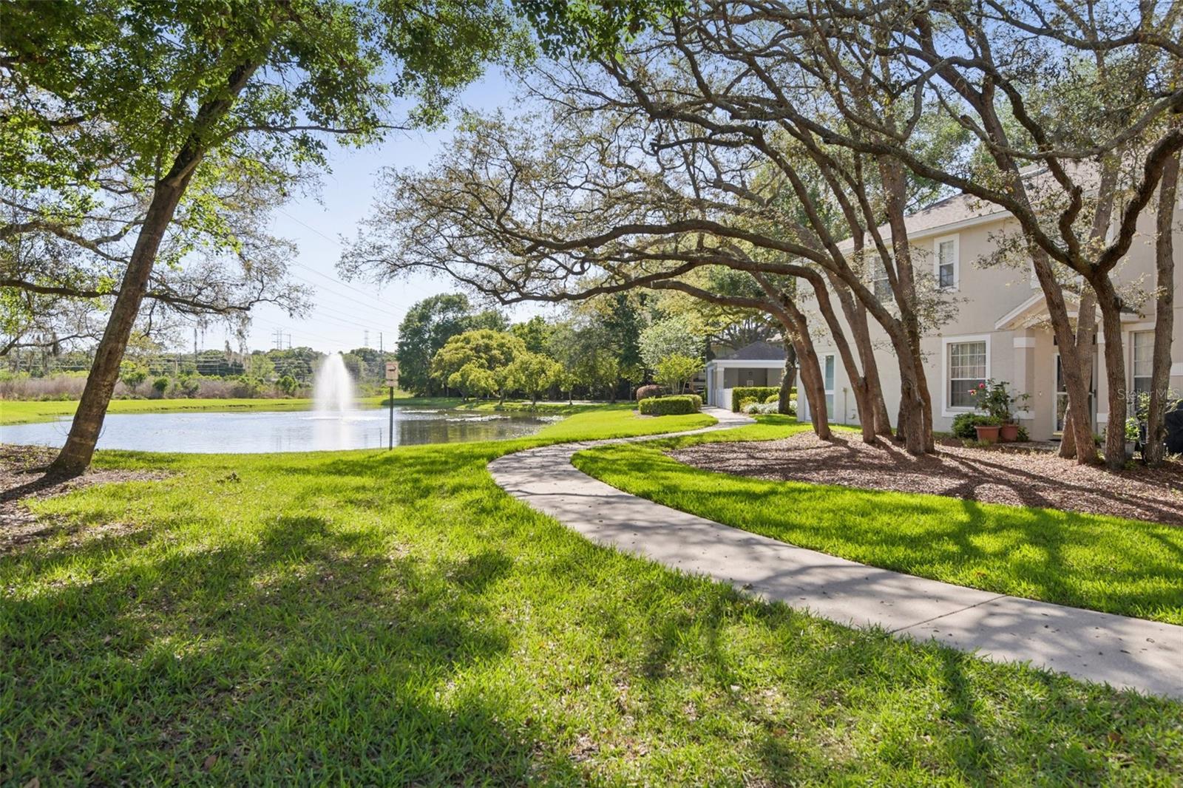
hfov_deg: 71.5
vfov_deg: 51.3
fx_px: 821
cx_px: 592
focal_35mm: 25
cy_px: 394
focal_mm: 25
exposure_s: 1/1000
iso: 400
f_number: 8
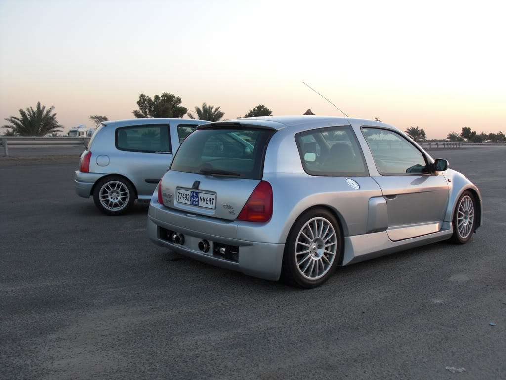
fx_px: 526
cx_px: 253
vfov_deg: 39.7
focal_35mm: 36
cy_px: 190
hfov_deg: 51.4
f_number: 2.8
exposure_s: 1/125
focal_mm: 6.3
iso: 100
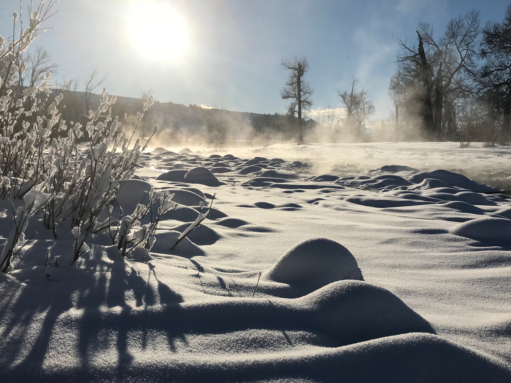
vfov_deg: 38.6
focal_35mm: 37
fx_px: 546
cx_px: 261
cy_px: 211
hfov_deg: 50.1
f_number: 1.8
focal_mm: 3.99
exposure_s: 1/10638
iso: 20
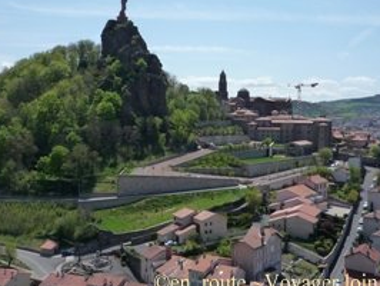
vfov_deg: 33.5
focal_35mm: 43
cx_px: 216
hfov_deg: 43.7
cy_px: 108
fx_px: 472
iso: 160
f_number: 5
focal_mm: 4.4
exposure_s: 1/800
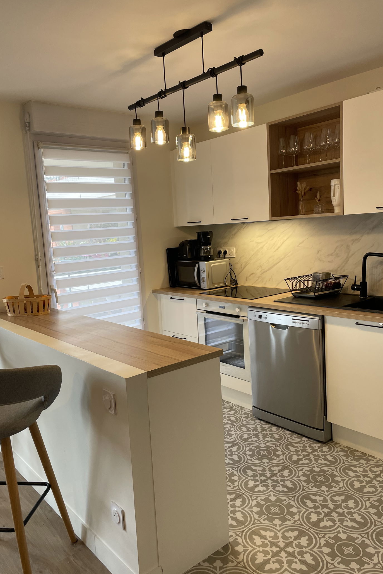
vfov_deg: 65.5
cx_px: 169
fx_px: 447
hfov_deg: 46.3
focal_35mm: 28
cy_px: 290
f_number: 1.6
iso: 80
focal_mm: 4.2
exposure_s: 1/100
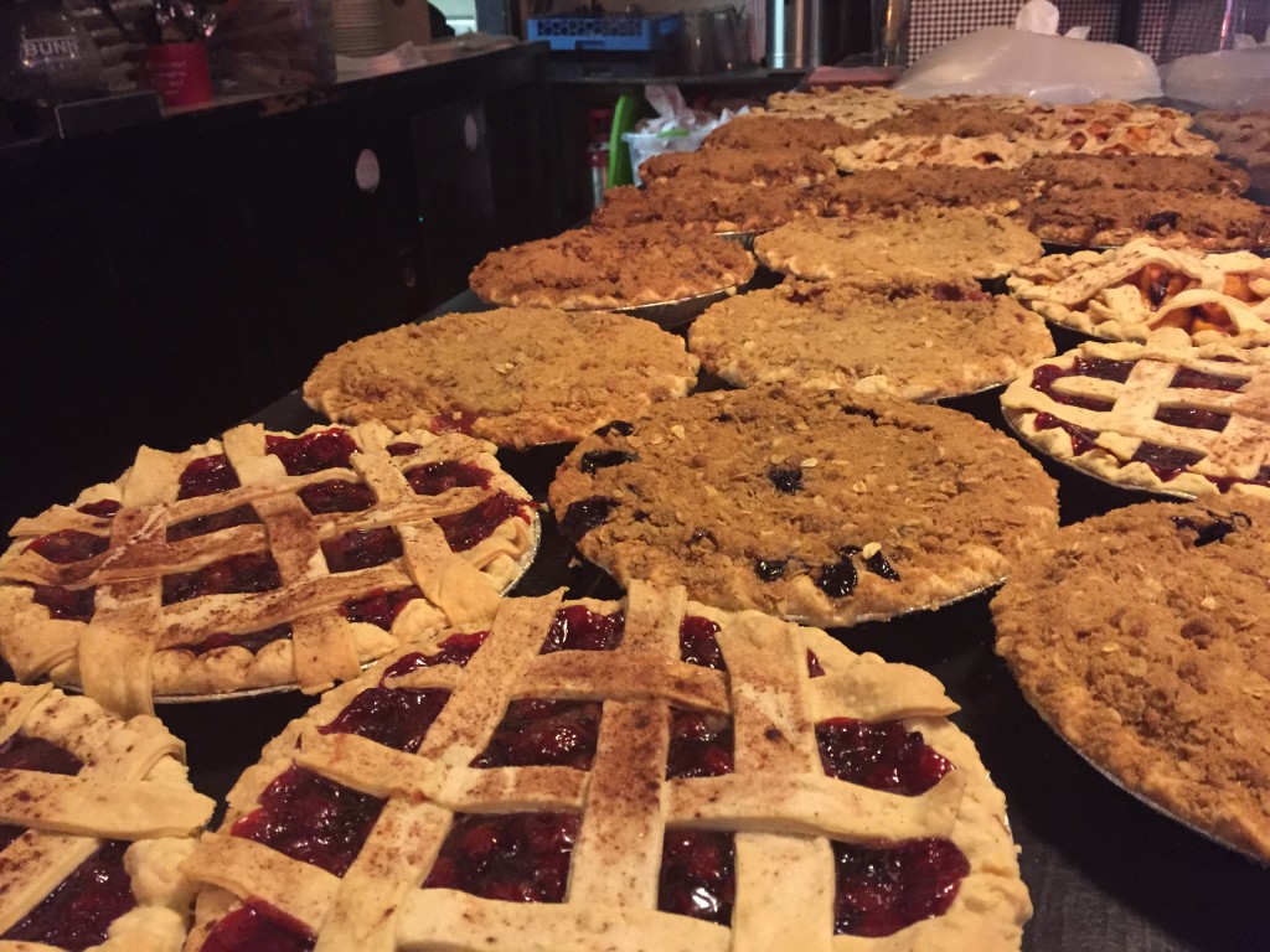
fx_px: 1064
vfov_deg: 48.2
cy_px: 476
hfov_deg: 61.7
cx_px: 635
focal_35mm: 29
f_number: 2.2
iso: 320
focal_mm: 4.15
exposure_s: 1/15
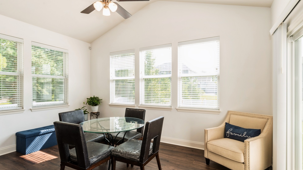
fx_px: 145
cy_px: 86
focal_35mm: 18
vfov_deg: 61.0
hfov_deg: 92.7
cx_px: 151
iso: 200
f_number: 8
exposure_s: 1/25
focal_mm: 17
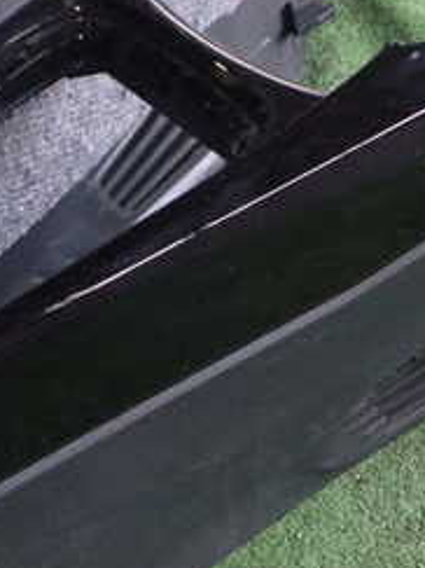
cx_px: 163
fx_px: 1294
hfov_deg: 18.6
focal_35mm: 79
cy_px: 512
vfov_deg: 24.0
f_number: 9
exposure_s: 1/30
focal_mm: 5.79
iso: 800
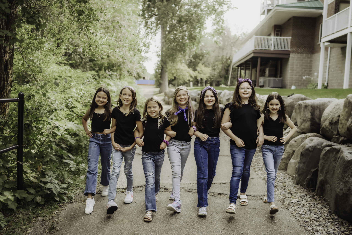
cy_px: 118
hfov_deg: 54.4
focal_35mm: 35
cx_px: 176
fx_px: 342
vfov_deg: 37.9
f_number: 2
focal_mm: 35
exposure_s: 1/500
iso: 160
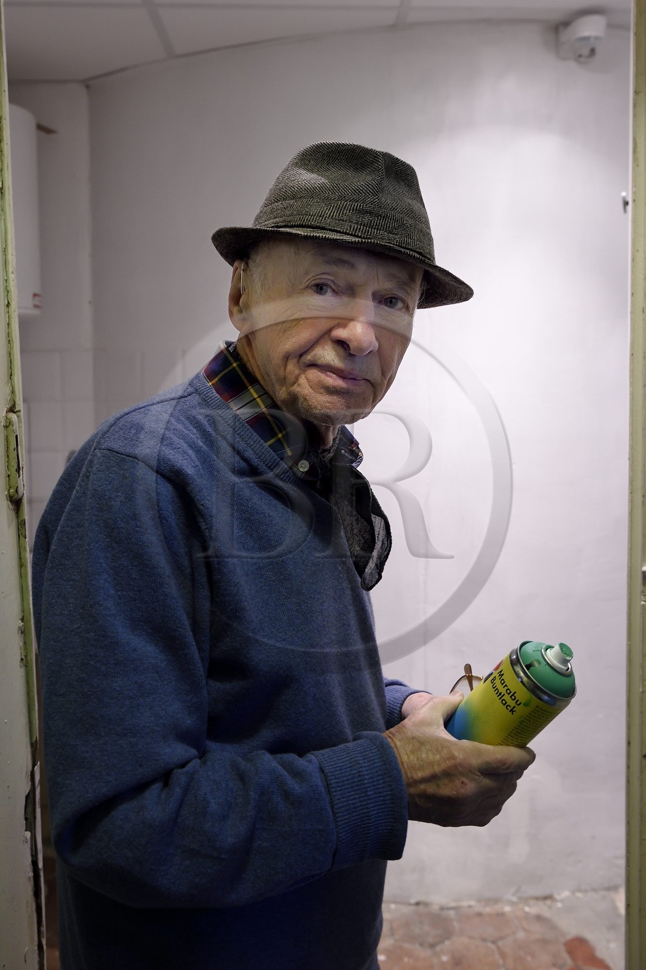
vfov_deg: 58.7
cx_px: 323
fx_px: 862
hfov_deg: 41.1
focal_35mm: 32
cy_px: 485
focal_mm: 32
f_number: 6.3
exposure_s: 1/25
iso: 1600
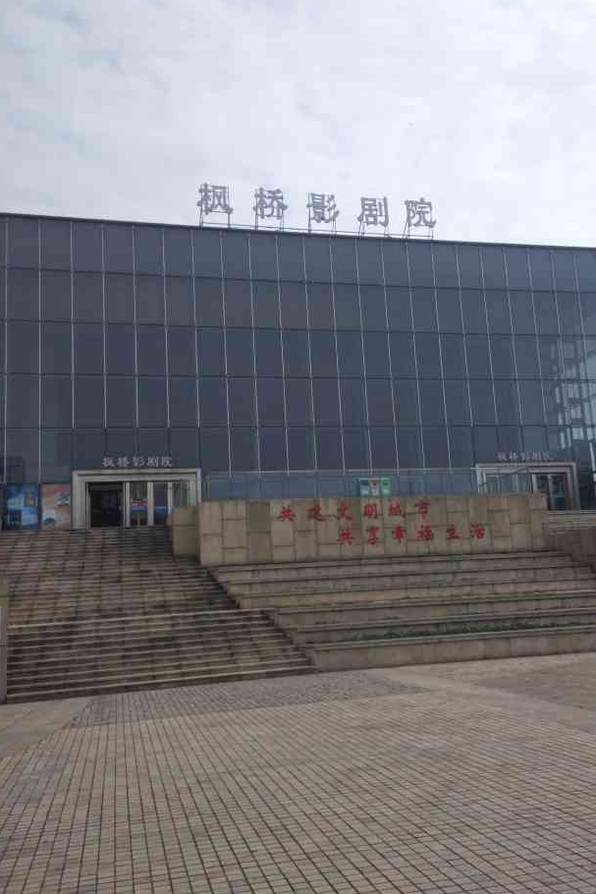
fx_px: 794
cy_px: 446
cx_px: 335
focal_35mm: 32
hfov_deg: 41.1
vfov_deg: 58.7
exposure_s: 1/2500
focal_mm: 4.12
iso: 101
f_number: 2
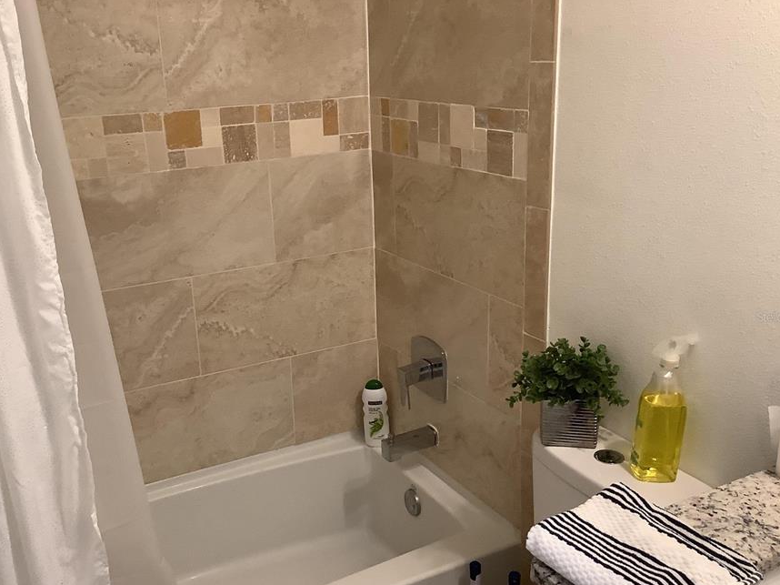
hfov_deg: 50.1
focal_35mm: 37
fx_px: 833
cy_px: 317
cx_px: 346
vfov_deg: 38.6
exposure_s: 1/60
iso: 200
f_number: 2.4
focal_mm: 3.3
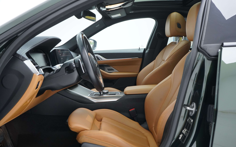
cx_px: 119
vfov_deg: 38.3
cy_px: 77
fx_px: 212
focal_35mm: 33
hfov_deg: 58.1
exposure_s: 1/50
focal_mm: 32
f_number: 7.1
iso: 3200
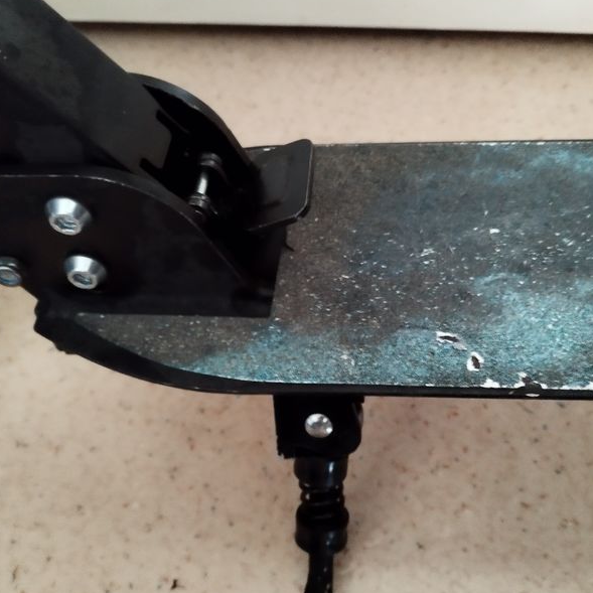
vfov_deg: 46.0
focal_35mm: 36
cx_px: 335
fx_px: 698
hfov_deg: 45.9
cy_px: 299
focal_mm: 5.89
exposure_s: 1/14.3
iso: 4700
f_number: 1.89
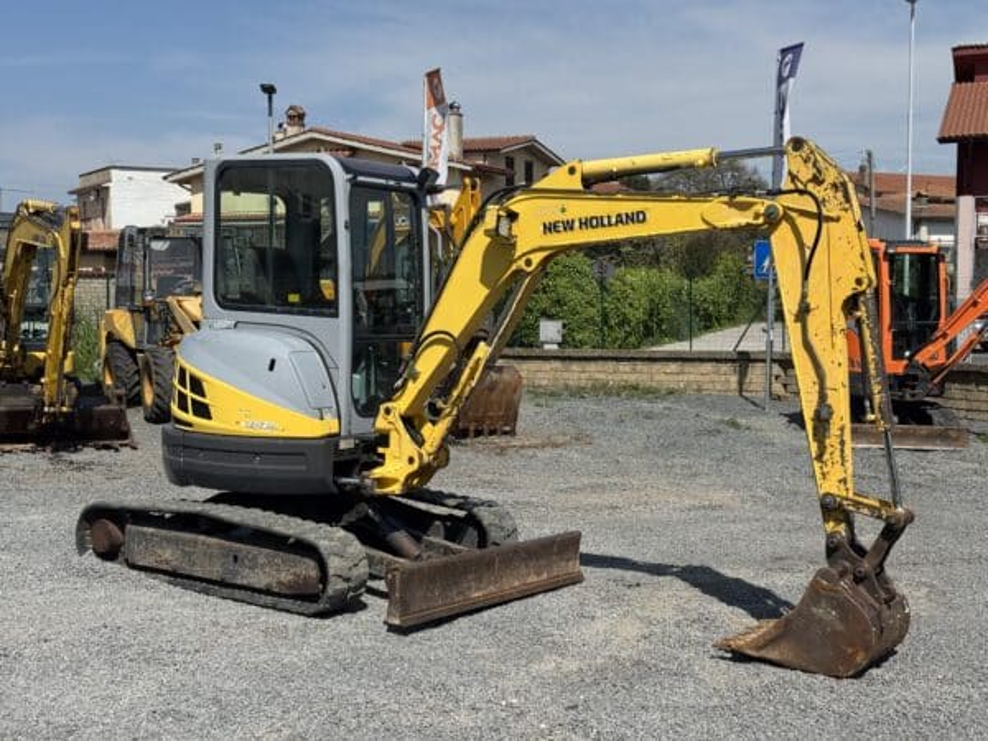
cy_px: 370
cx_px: 494
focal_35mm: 48
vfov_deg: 30.3
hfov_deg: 39.7
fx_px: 1370
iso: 64
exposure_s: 1/7092
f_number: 1.78
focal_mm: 6.76
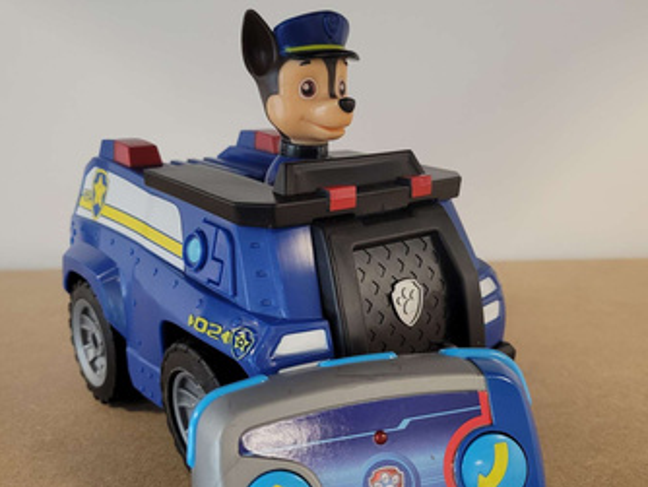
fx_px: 656
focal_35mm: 35
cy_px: 260
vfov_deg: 40.7
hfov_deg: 52.6
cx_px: 324
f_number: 1.8
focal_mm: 5.4
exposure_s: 1/100
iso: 250
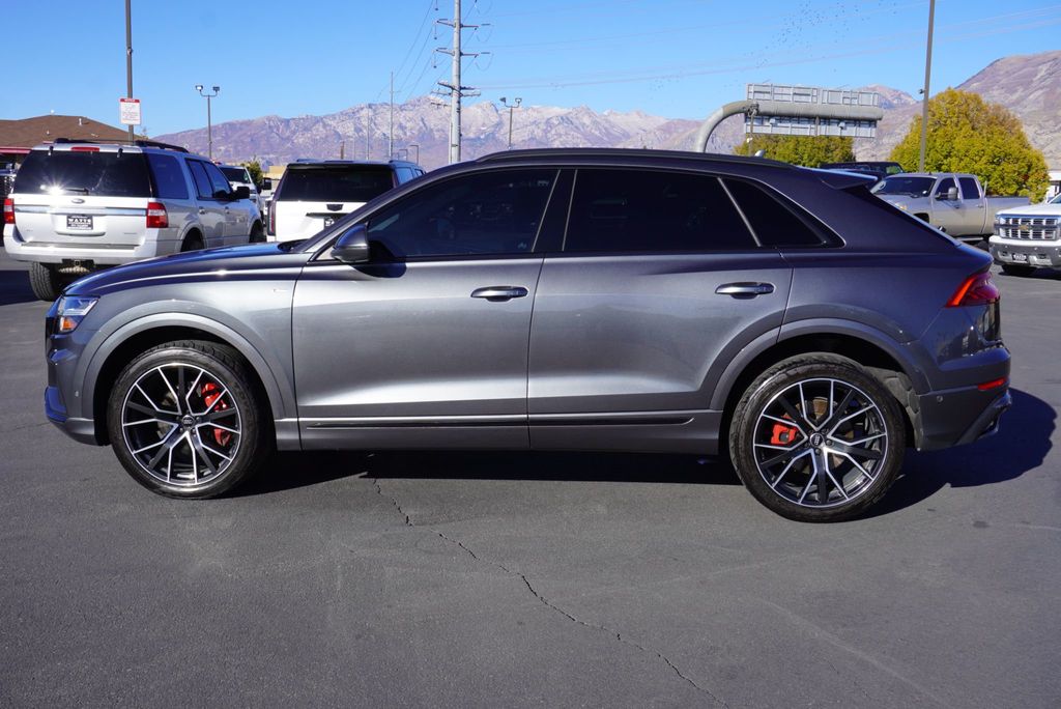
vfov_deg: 38.4
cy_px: 354
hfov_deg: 55.1
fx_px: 1017
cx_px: 530
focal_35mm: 34
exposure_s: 1/125
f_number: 10
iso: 100
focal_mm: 23
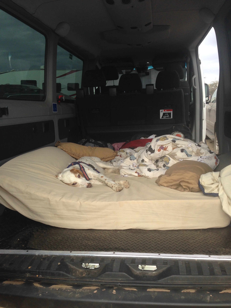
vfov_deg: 55.4
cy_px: 154
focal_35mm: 33
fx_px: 294
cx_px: 116
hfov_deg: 42.9
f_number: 2.4
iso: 50
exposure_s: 1/291
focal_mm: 4.12
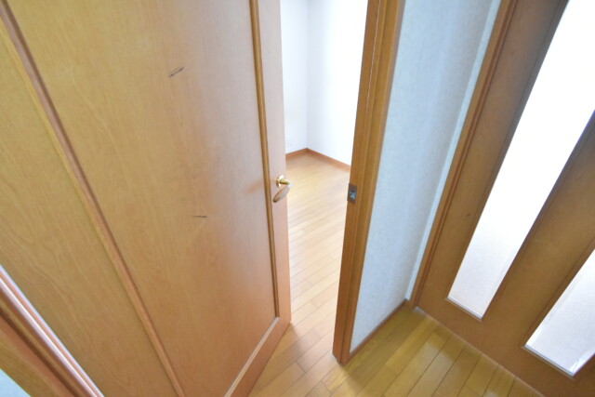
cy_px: 198
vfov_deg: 77.4
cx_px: 298
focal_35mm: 15
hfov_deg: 100.4
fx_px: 248
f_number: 5
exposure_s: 1/100
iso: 6400
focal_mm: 10
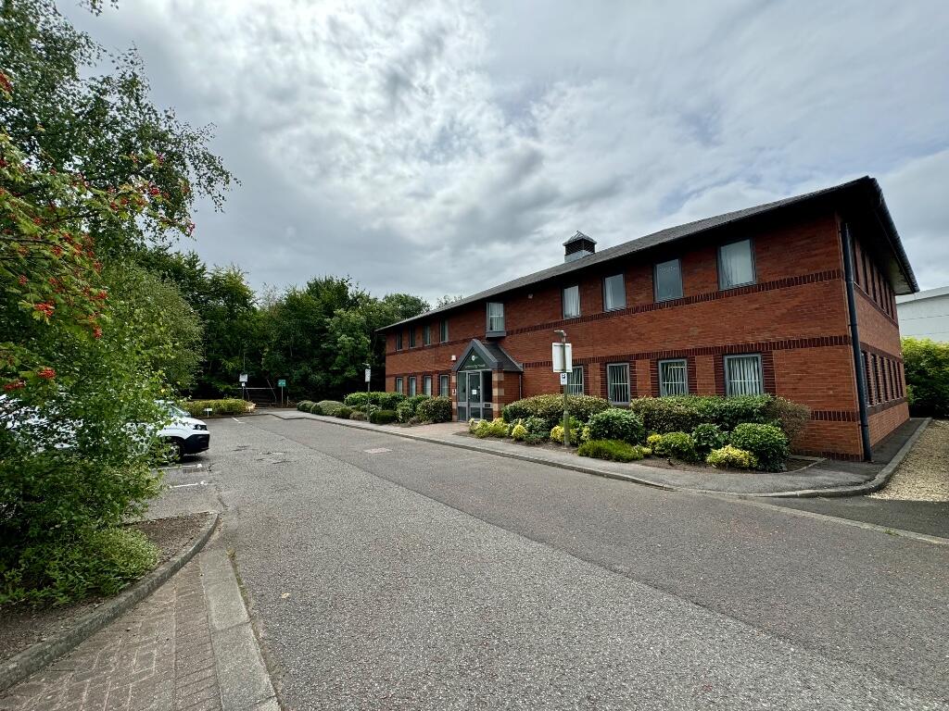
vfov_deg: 85.7
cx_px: 474
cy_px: 356
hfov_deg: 102.1
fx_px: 384
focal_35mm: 14
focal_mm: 2.22
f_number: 2.2
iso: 50
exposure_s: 1/1927
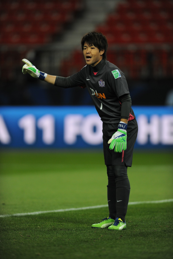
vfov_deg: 5.1
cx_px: 86
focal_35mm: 401
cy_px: 130
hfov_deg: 3.4
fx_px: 2891
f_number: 2.8
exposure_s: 1/800
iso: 1250
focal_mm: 400
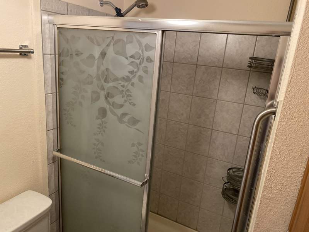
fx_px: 232
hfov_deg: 67.3
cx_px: 154
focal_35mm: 26
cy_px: 116
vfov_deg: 53.1
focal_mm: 4.25
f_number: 1.8
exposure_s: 1/60
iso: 320
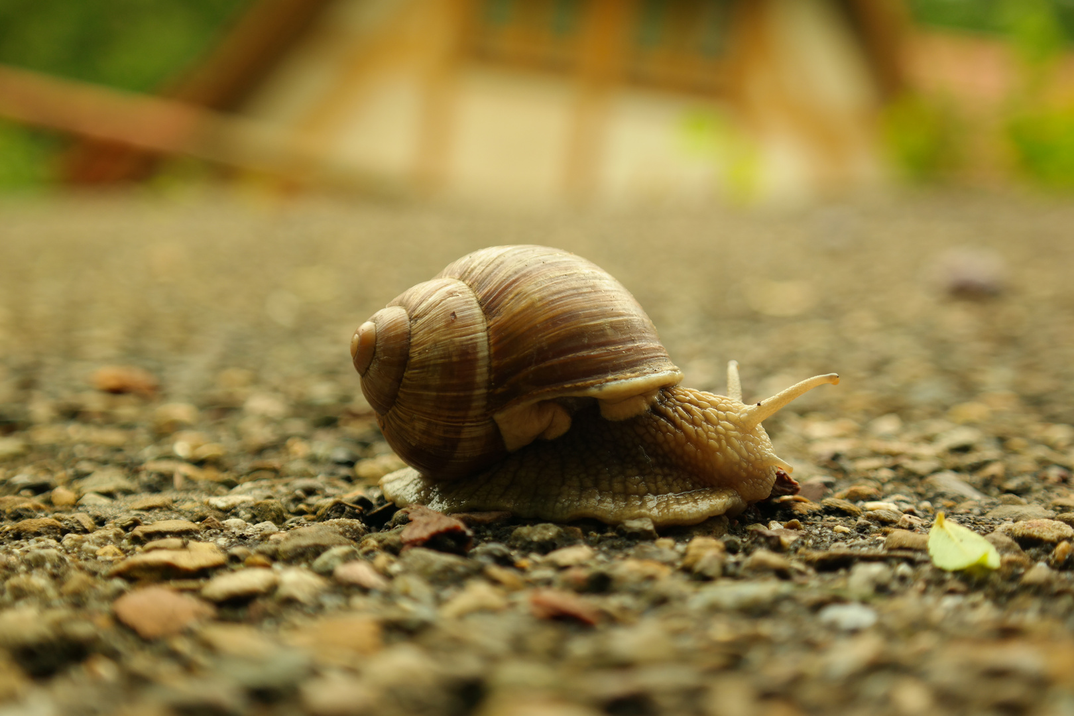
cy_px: 358
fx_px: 1581
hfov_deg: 37.5
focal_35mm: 53
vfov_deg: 25.5
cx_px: 537
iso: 200
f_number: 4.5
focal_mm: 35
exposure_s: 1/125
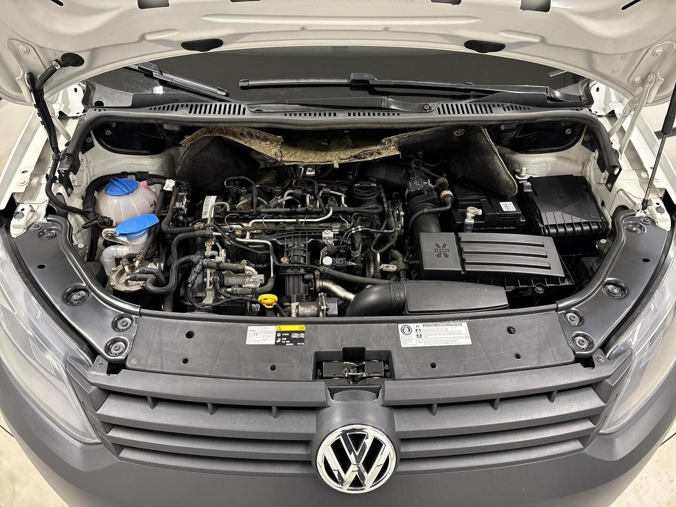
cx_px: 338
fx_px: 508
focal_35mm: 26
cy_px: 254
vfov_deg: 53.1
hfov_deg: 67.3
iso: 200
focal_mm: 5.96
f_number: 1.6
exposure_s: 1/50
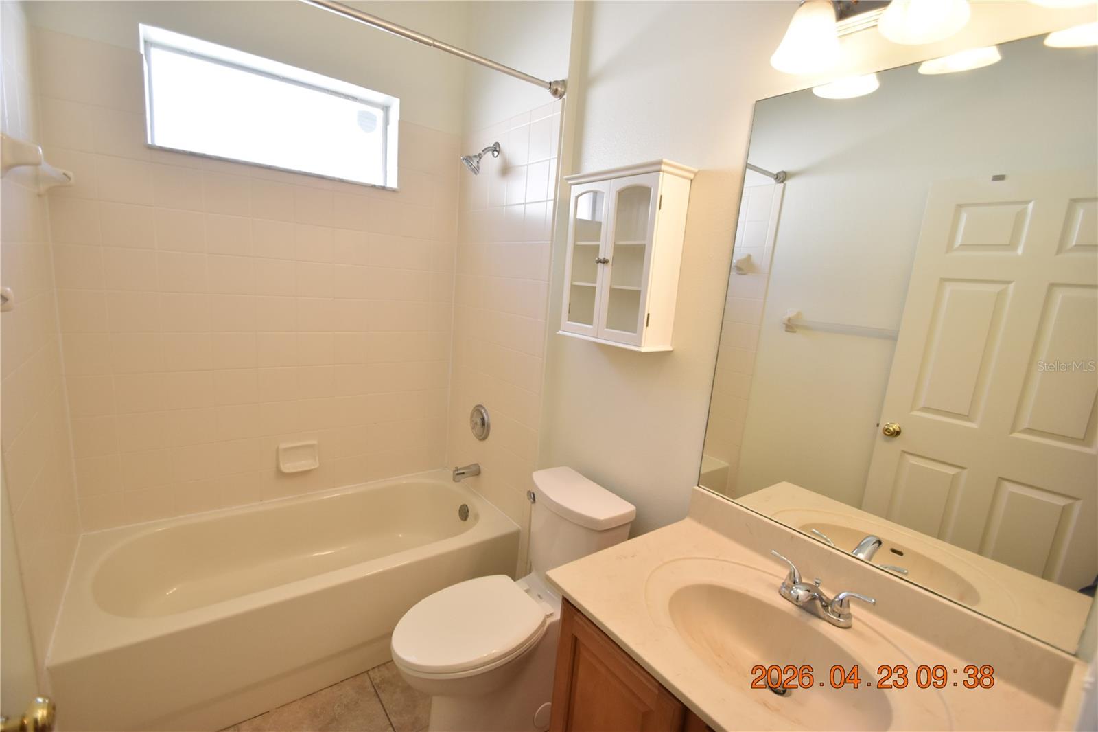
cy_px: 366
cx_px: 549
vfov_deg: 77.3
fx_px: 457
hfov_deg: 100.4
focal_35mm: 15
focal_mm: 10
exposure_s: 1/250
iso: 800
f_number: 3.5
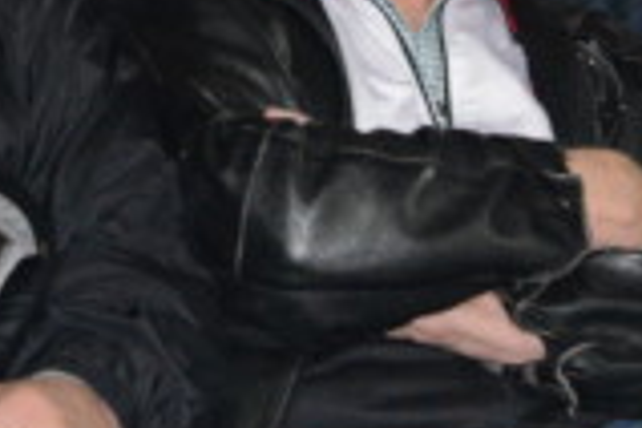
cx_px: -202
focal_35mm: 432
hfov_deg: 4.8
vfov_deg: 3.2
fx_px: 7703
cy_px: -349
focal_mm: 98
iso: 6400
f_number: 8
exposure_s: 1/100
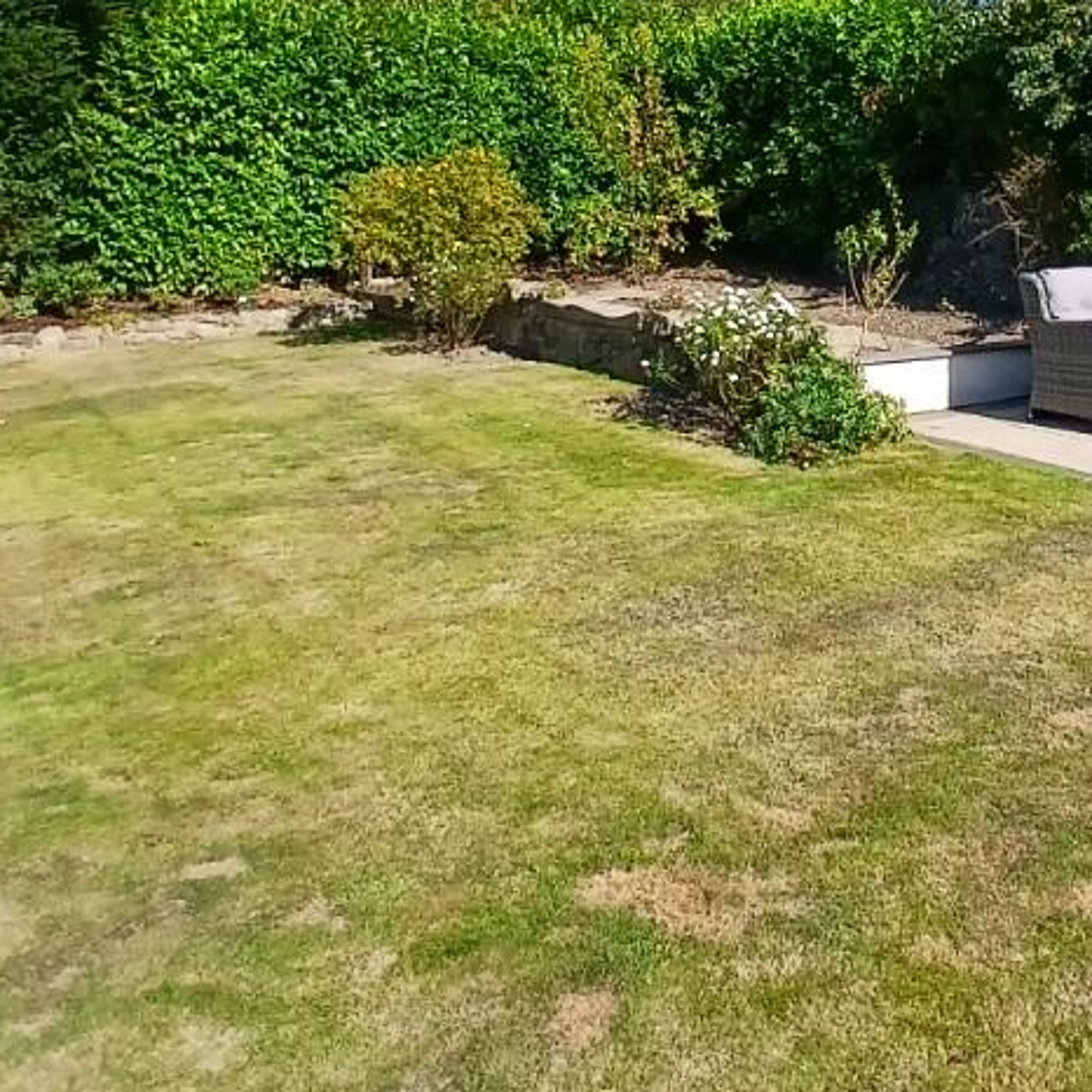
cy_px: 244
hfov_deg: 47.1
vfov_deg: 47.5
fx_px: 1178
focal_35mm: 33
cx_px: 874
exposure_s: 1/967
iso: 50
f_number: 2.2
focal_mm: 1.4
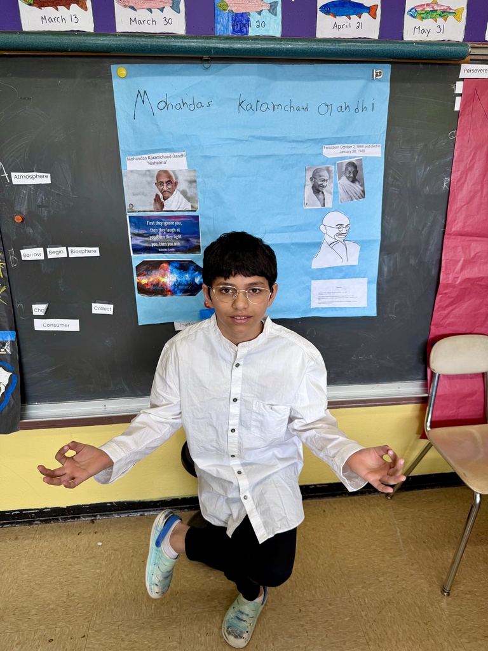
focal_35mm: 24
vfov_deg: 71.6
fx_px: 451
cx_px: 244
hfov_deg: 56.8
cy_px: 326
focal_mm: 6.76
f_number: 1.78
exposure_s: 1/120
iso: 64
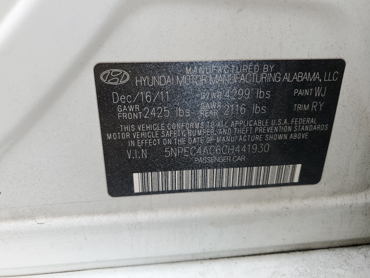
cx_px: 185
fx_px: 278
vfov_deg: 53.1
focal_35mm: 26
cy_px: 139
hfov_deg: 67.3
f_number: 1.5
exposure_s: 1/263
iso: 50
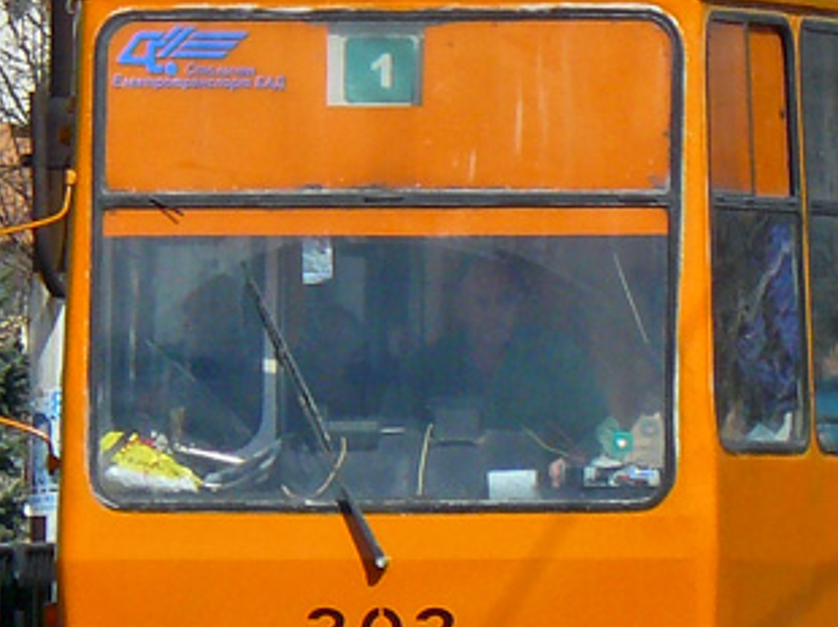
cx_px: 581
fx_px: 17489
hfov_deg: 2.7
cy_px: 153
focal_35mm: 723
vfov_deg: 2.1
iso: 100
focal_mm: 36.5
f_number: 6.3
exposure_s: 1/500
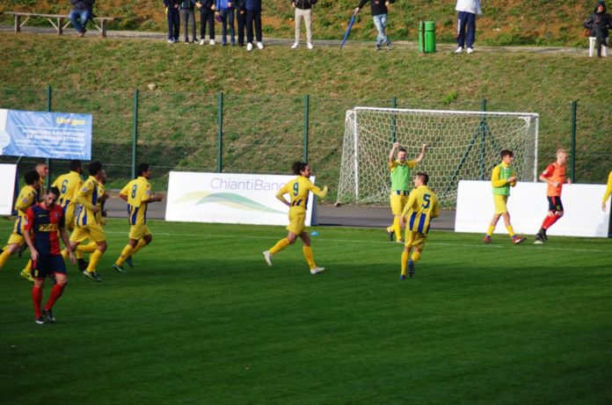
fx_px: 5089
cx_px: 306
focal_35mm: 300
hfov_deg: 6.9
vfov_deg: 4.6
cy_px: 202
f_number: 6.3
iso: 500
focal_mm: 200
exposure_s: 1/1000
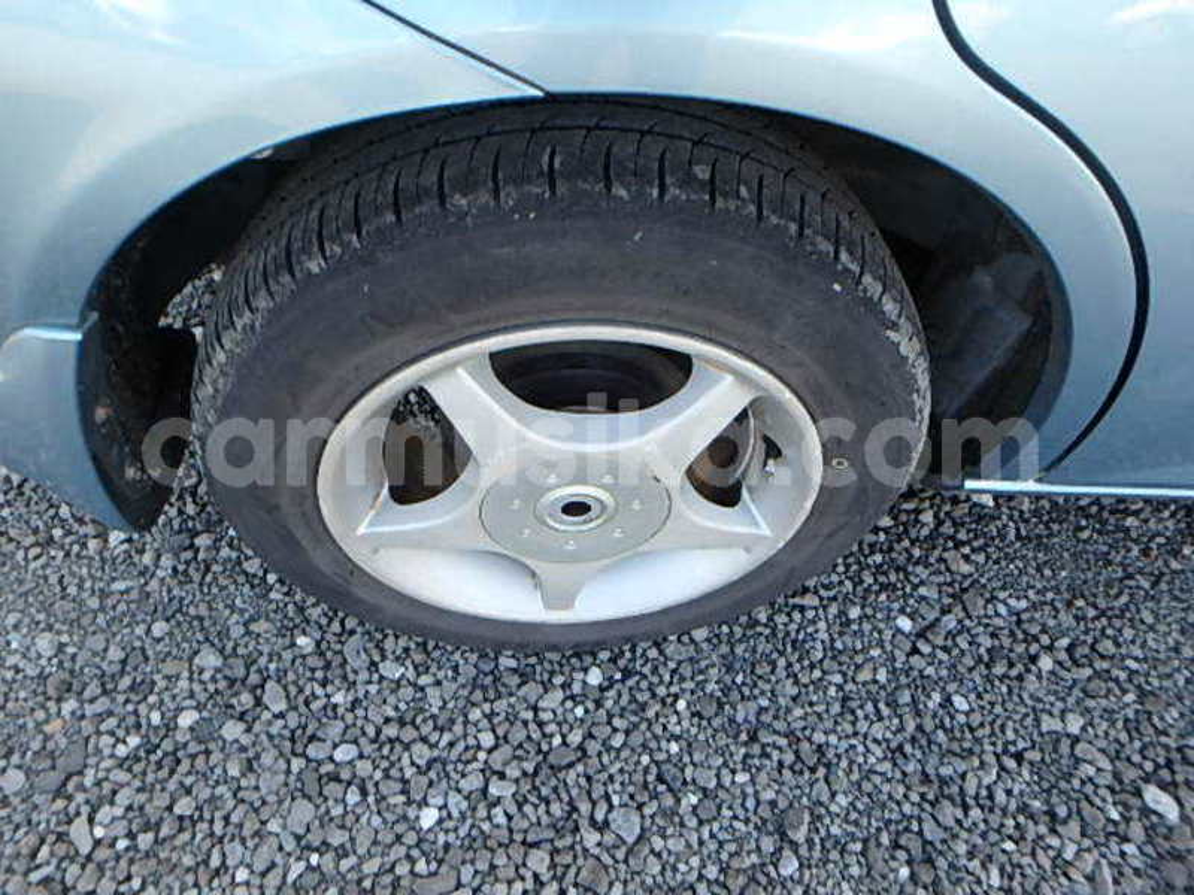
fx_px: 724
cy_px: 448
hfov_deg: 79.0
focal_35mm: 21
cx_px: 597
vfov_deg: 63.4
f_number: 3.5
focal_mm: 3.7
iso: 125
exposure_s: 1/125
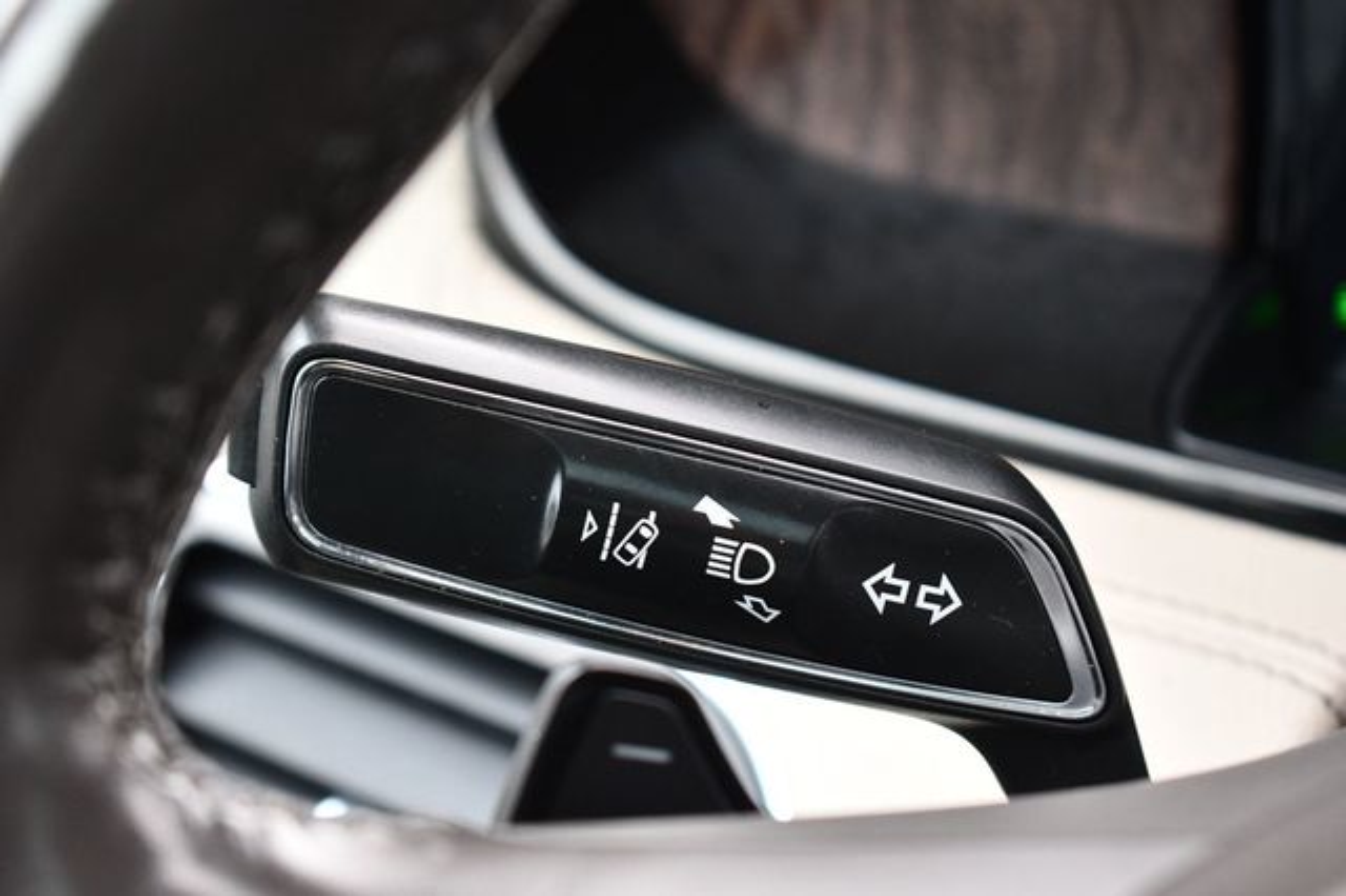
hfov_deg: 24.8
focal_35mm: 82
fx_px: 3064
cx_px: 673
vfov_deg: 16.6
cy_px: 448
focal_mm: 55
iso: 1400
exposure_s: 1/125
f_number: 5.6
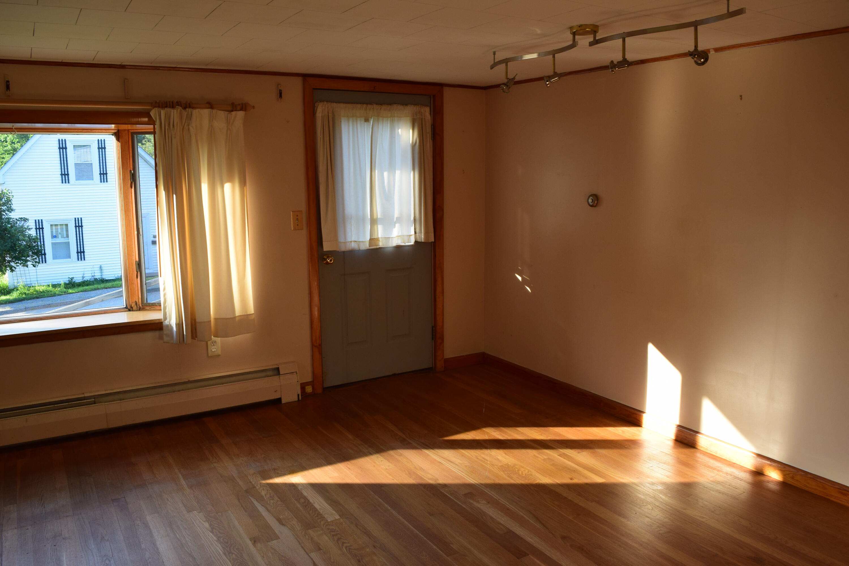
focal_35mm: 27
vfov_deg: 47.9
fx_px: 637
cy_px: 283
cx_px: 424
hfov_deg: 67.4
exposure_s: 1/100
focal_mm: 18
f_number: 9
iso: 400
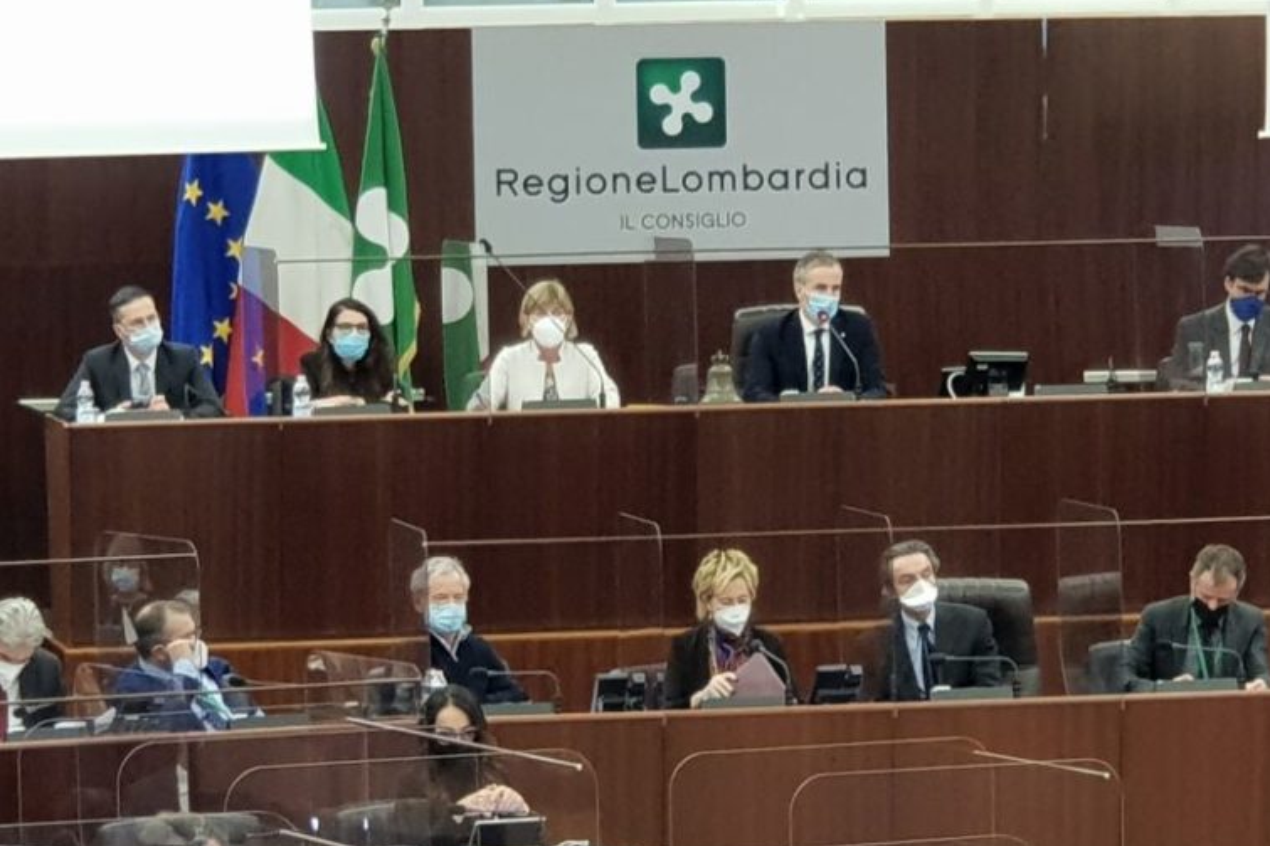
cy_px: 436
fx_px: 1940
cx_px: 644
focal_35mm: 55
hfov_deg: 36.3
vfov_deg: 24.6
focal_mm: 6
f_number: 2.4
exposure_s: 1/33
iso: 160
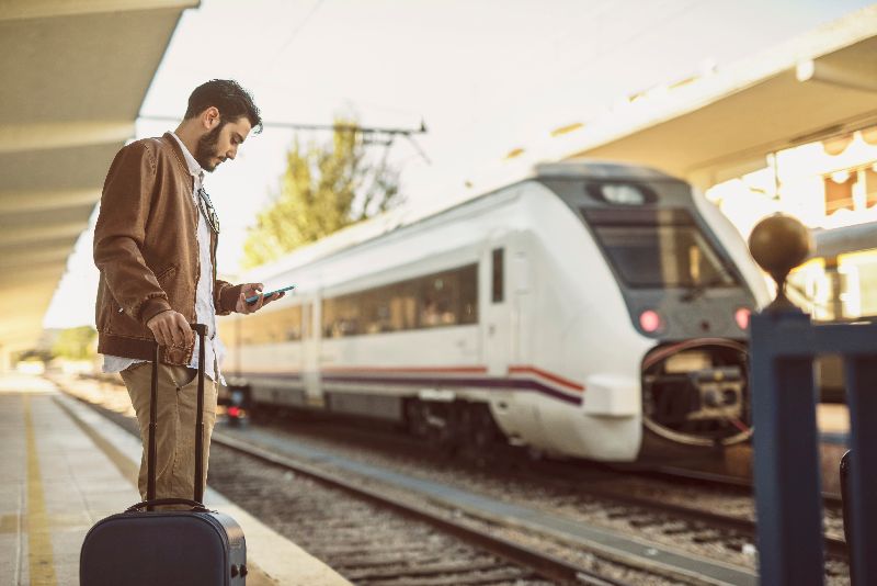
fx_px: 1218
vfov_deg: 27.0
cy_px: 293
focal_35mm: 50
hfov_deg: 39.6
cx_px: 438
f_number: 1.8
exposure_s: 1/400
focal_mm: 50
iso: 100
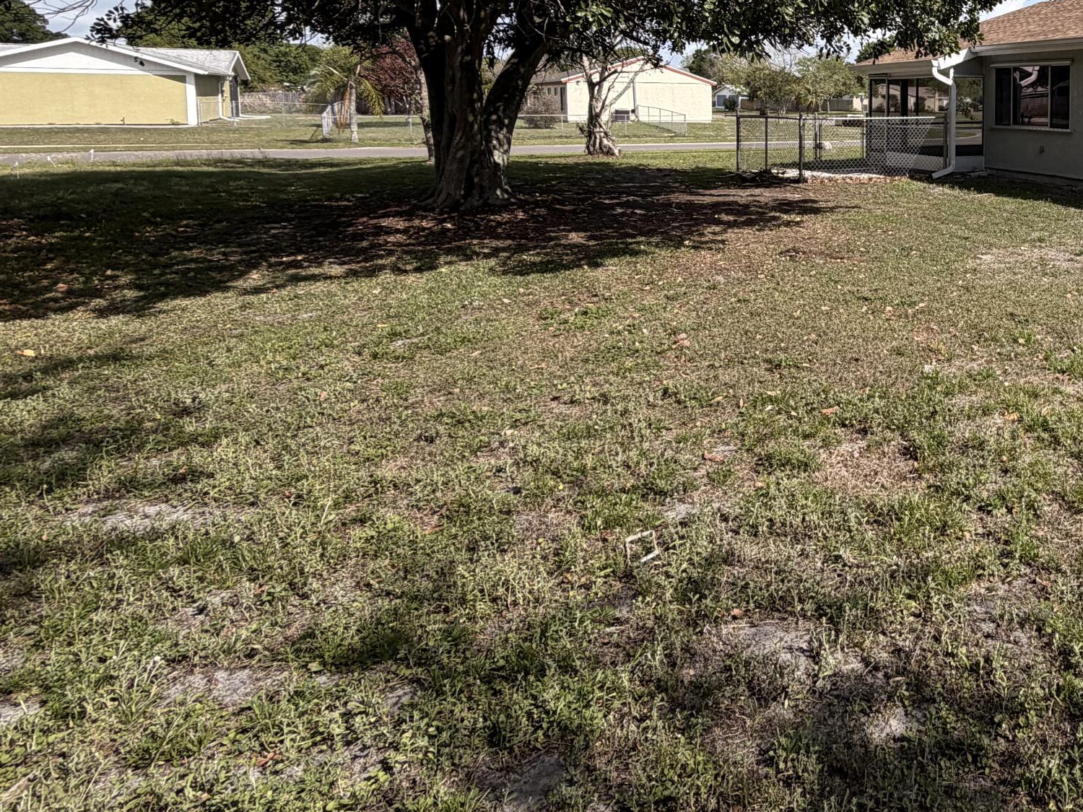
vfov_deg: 47.1
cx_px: 1006
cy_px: 165
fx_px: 876
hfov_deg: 54.0
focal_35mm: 28
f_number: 2.2
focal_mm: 2.22
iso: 20
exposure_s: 1/799
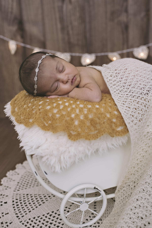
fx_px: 222
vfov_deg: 54.5
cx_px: 76
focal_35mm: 35
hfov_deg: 37.8
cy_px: 114
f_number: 3.2
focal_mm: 35
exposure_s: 1/200
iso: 400
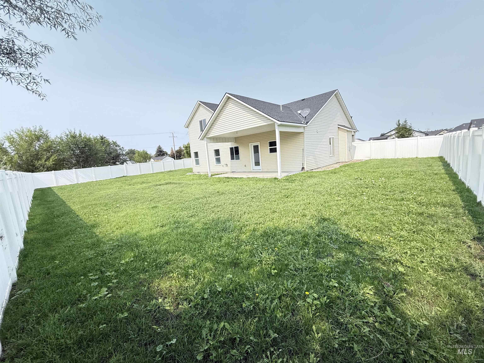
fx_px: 196
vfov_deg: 85.7
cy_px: 182
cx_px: 242
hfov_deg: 102.1
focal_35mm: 14
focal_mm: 2.22
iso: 64
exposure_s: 1/672
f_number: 2.2
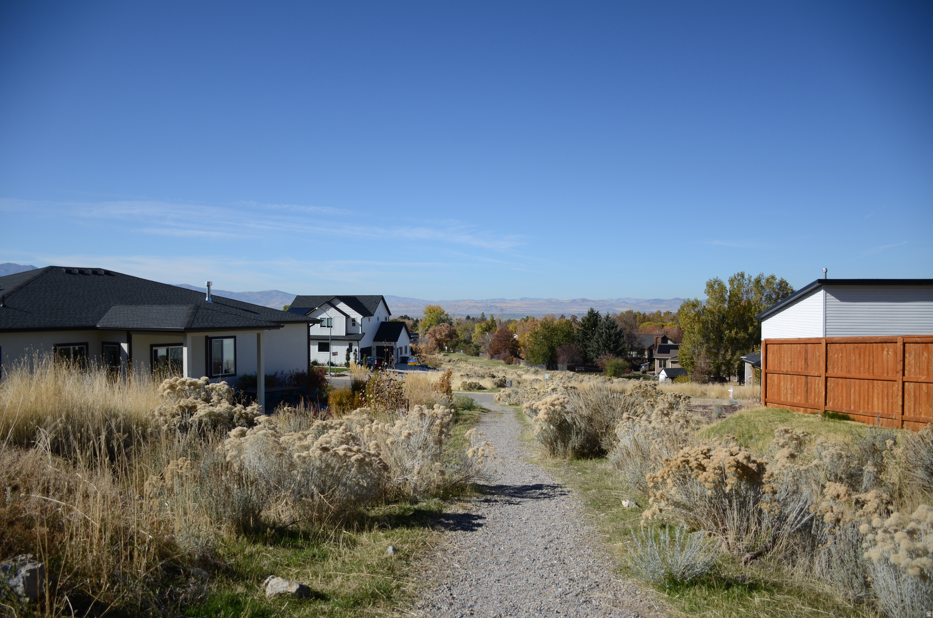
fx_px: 698
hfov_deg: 67.5
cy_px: 309
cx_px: 466
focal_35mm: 27
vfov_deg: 47.7
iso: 100
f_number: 3.5
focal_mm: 18
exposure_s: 1/1600
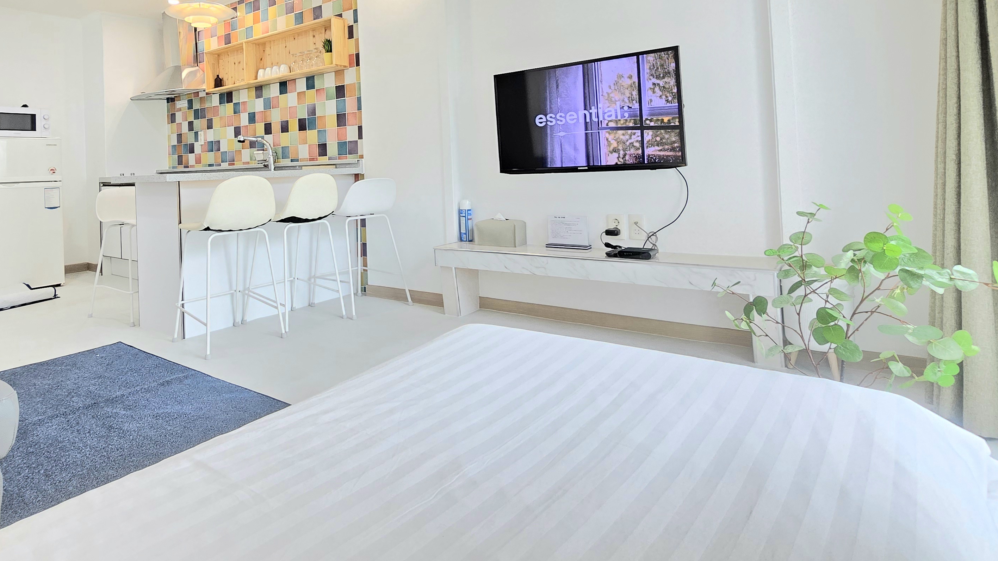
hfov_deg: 85.0
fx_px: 529
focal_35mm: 20
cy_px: 143
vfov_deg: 53.4
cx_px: 375
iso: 100
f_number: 2.2
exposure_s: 1/60.2
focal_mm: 2.2
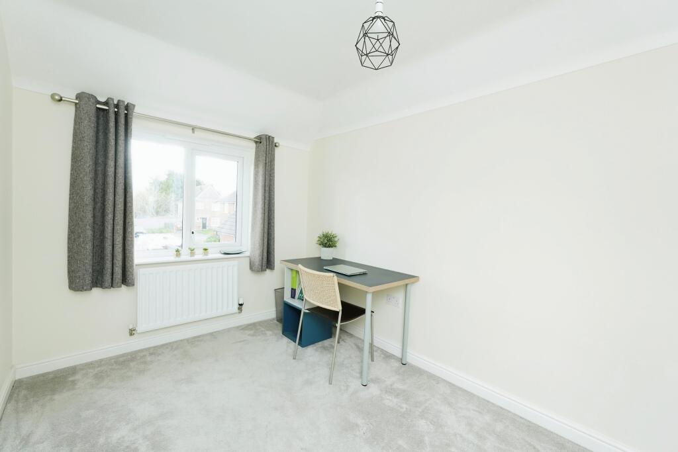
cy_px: 226
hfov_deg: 100.4
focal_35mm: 15
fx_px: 283
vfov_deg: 77.3
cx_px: 339
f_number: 4
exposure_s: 1/60
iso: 320
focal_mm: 10
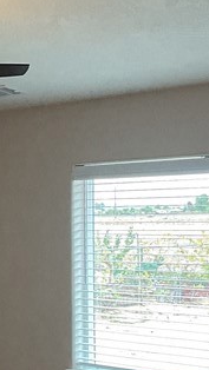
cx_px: -142
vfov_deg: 20.7
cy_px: 251
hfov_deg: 11.1
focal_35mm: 103
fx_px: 1013
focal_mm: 3
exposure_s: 1/60
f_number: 1.8
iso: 80
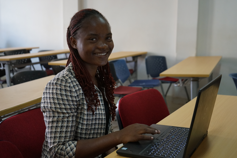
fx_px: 316
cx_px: 120
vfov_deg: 28.0
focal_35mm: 48
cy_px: 80
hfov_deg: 41.1
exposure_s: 1/160
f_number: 4.5
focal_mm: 47
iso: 2500
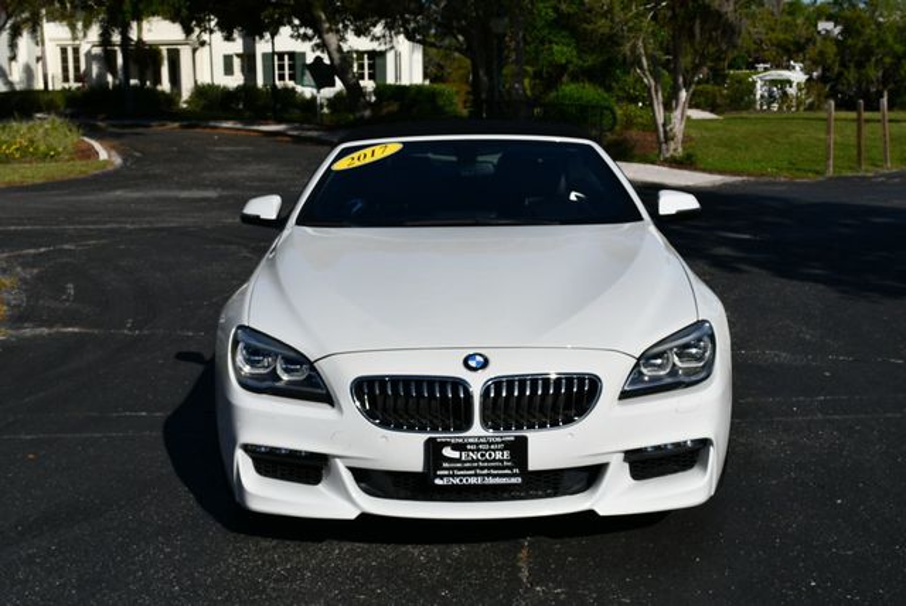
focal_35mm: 52
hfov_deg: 38.2
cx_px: 453
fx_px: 1310
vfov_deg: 26.0
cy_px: 303
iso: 100
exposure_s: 1/400
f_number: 10
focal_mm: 26
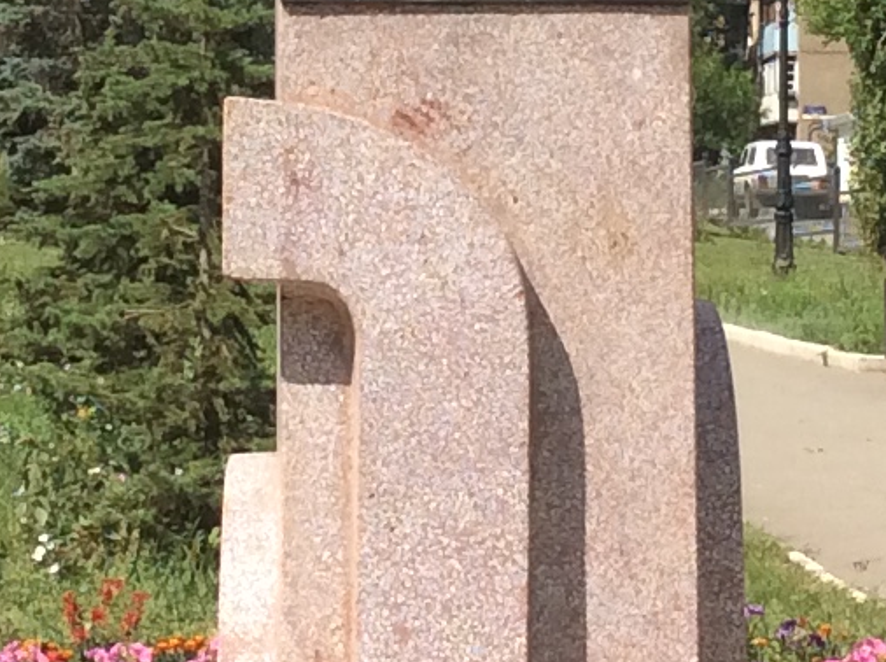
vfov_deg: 9.0
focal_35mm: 164
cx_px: 432
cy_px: -40
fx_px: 4192
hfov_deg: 12.1
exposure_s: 1/1634
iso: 32
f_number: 2.4
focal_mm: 3.3
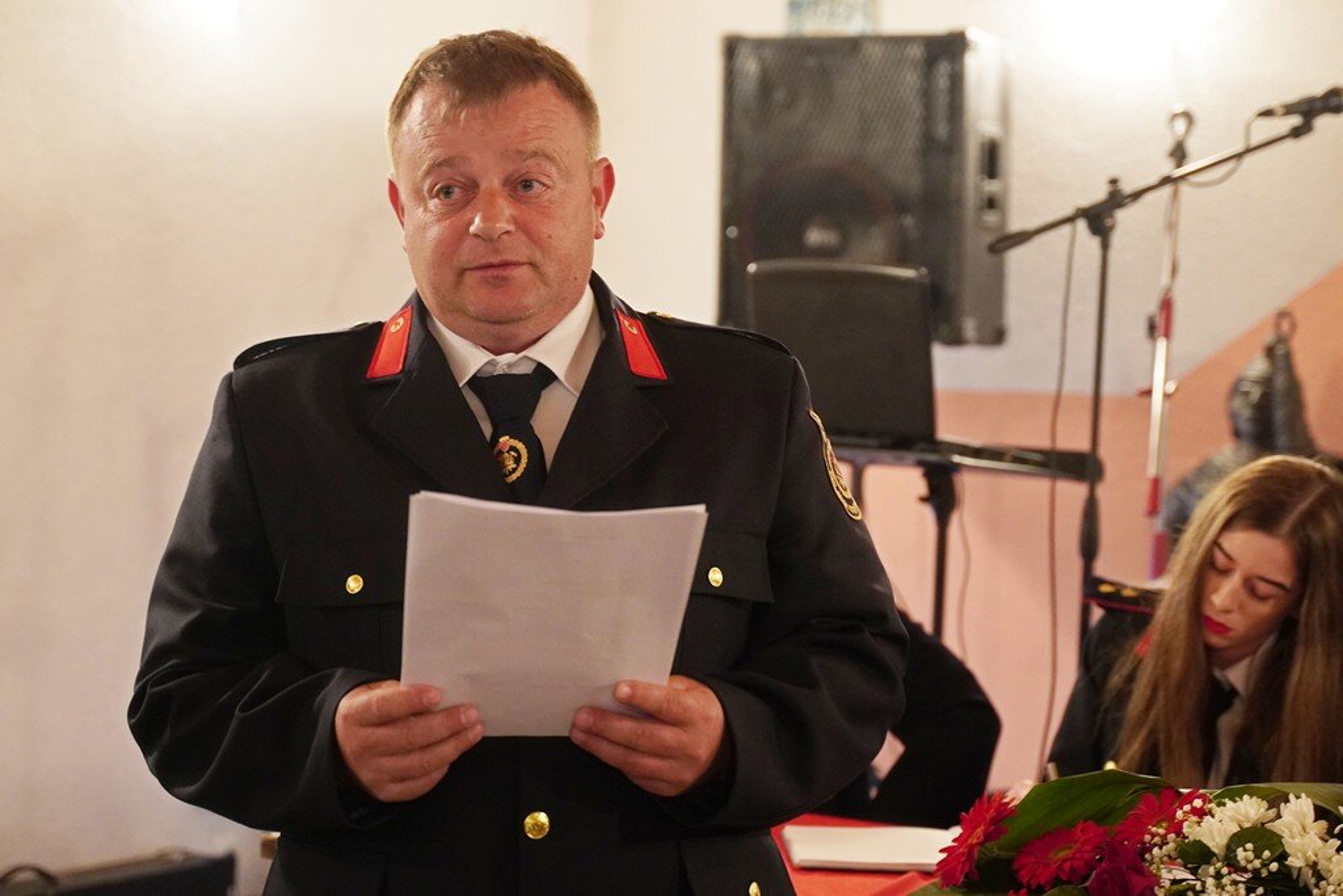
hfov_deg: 25.1
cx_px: 672
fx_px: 3022
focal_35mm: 81
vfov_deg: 16.9
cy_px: 448
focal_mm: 54
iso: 2000
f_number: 2.8
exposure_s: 1/50
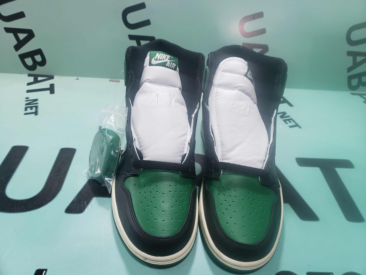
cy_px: 138
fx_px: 275
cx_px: 183
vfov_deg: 53.1
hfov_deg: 67.3
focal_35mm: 26
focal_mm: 4.3
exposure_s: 1/50
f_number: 1.5
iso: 125
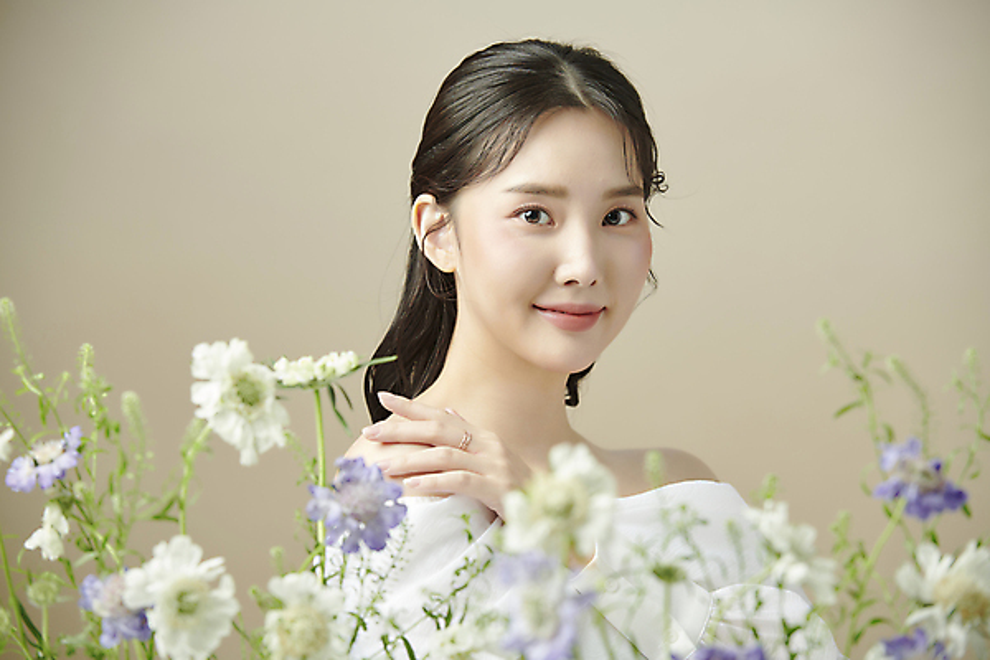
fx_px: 4537
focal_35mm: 165
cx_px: 495
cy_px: 330
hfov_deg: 12.5
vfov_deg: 8.3
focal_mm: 165
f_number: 5.6
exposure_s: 1/125
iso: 64
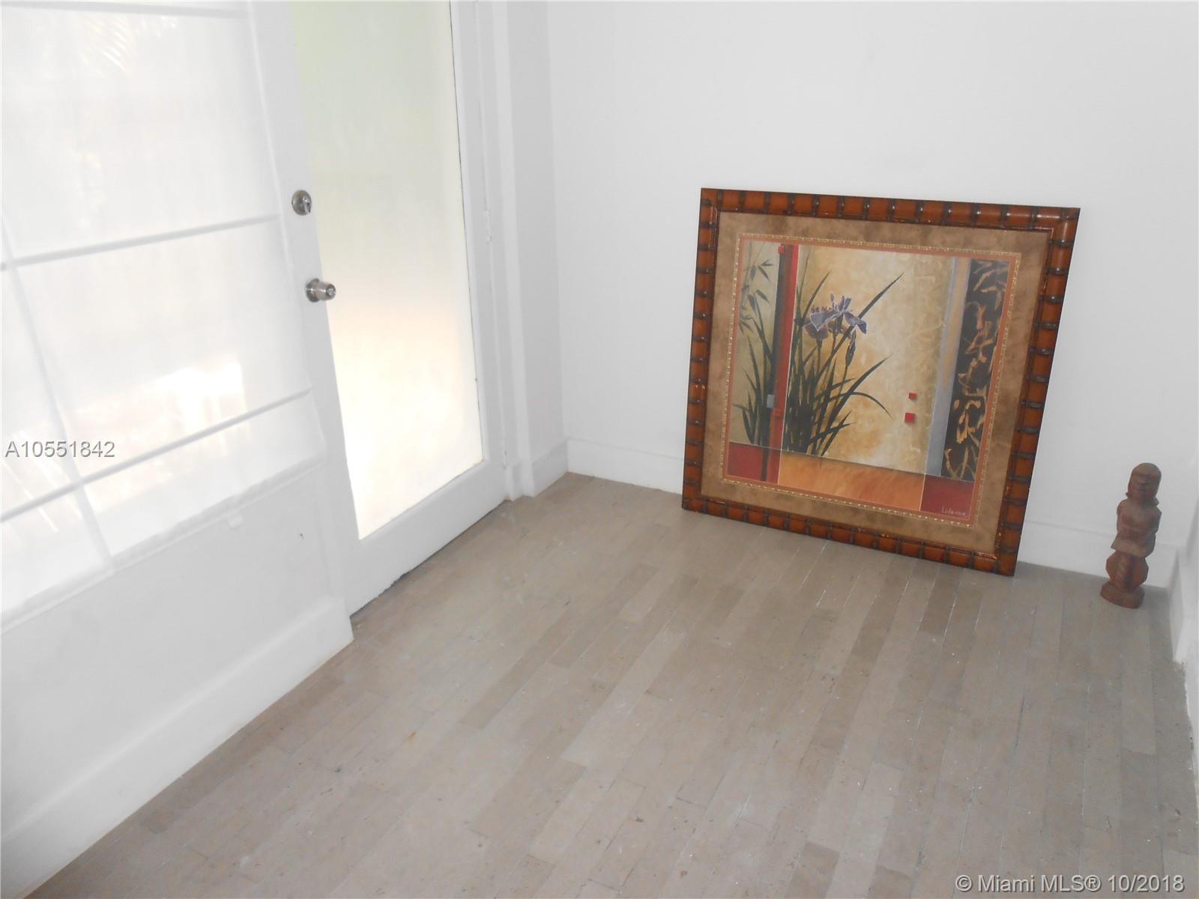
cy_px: 450
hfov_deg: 67.3
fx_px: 901
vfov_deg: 53.1
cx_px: 600
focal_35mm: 26
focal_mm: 4.6
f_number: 3.5
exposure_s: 1/25
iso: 250
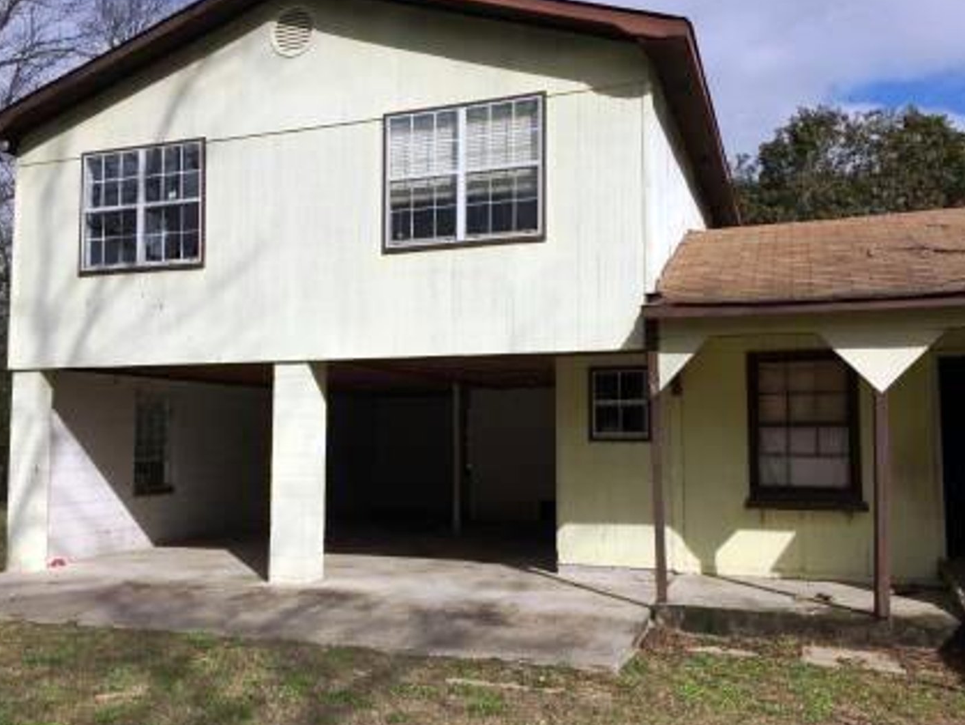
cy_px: 372
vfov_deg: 45.5
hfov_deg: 58.3
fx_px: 864
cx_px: 463
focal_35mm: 31
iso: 32
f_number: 2.2
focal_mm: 4.15
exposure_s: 1/4115
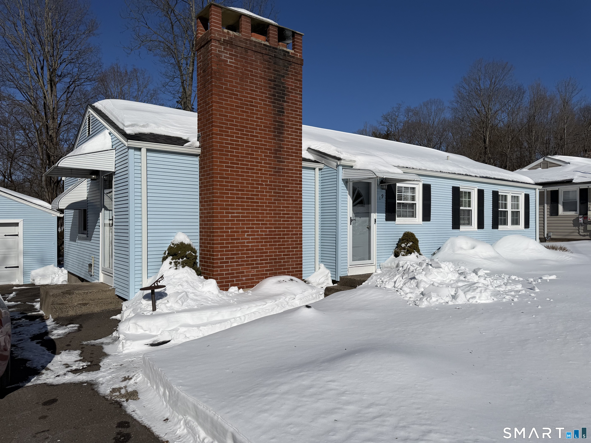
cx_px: 296
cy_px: 222
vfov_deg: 56.8
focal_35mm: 24
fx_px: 410
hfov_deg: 71.6
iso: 100
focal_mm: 6.76
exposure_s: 1/32258
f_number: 1.78
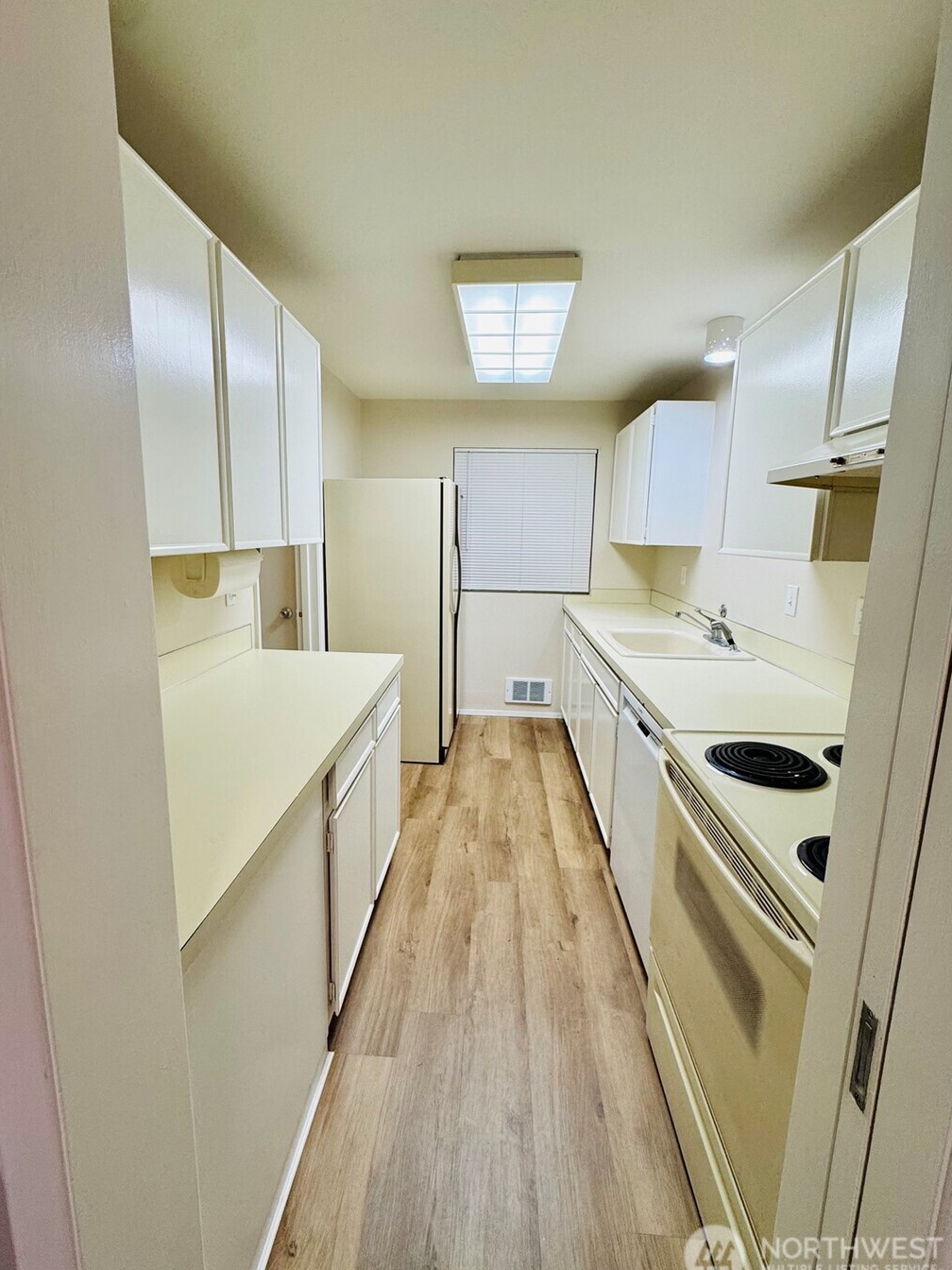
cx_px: 463
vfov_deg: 98.2
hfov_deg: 81.7
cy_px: 619
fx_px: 550
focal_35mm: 15
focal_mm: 2.22
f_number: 2.2
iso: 160
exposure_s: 1/120
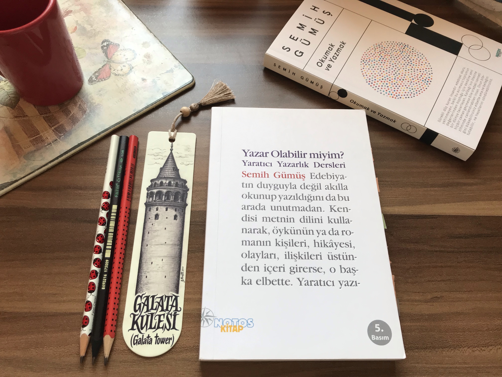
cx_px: 251
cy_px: 188
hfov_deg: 63.4
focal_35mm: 28
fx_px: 406
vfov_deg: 49.7
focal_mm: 3.99
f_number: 1.8
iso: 40
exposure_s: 1/100
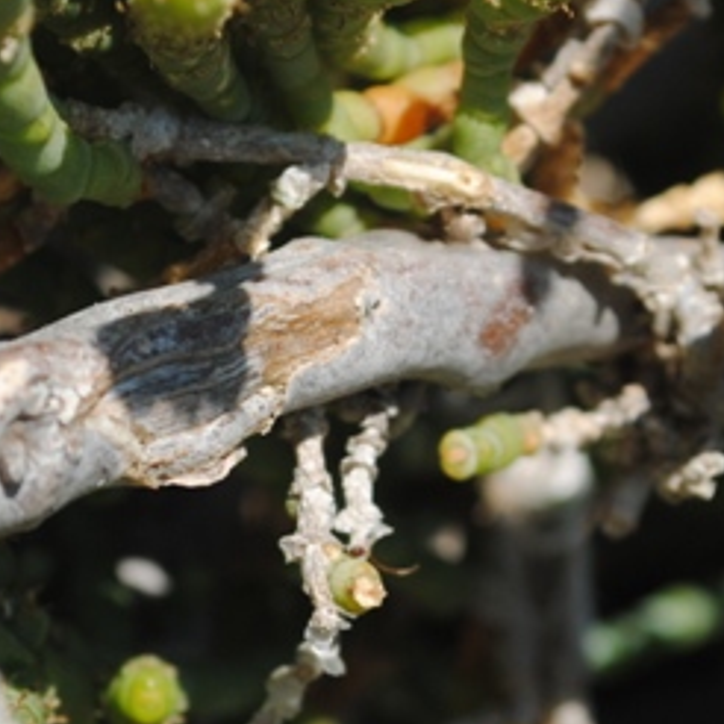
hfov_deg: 7.3
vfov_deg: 7.3
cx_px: 190
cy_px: 353
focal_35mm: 241
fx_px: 5703
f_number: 8
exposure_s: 1/250
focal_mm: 50
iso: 100
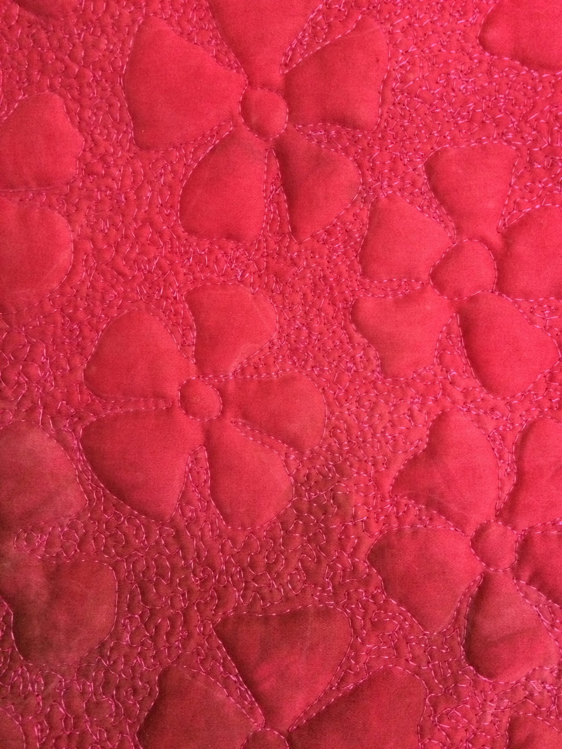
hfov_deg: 48.2
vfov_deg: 61.7
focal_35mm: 29
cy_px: 374
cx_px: 281
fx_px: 628
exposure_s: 1/17
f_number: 2.2
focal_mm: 4.15
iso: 500
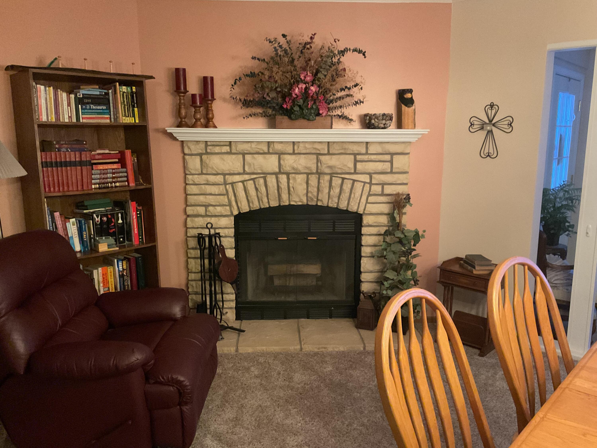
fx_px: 500
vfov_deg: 48.2
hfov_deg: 61.7
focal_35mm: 29
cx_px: 298
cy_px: 224
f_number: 1.8
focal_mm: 3
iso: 640
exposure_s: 1/30
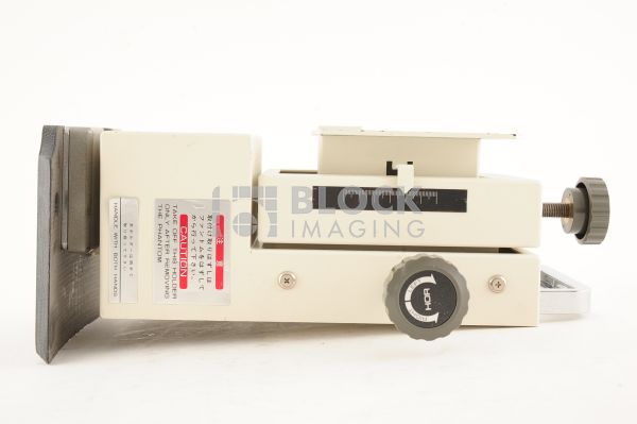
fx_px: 884
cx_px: 318
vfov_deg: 26.9
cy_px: 212
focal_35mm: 50
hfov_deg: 39.6
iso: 1600
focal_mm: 50
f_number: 9
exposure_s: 1/125
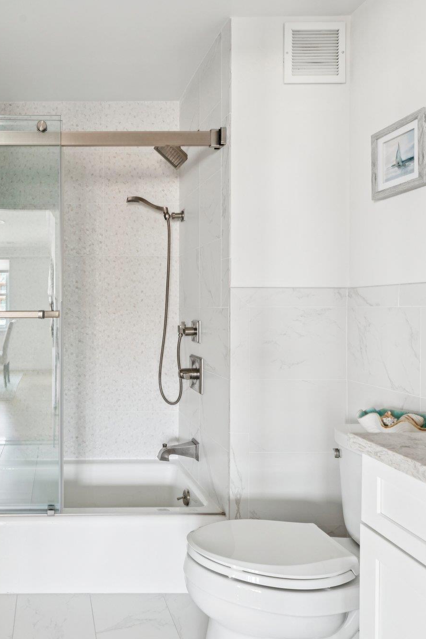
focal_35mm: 26
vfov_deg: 69.4
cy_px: 323
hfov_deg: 45.9
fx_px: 461
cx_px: 62
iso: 200
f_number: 9
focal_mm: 17
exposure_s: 1/3
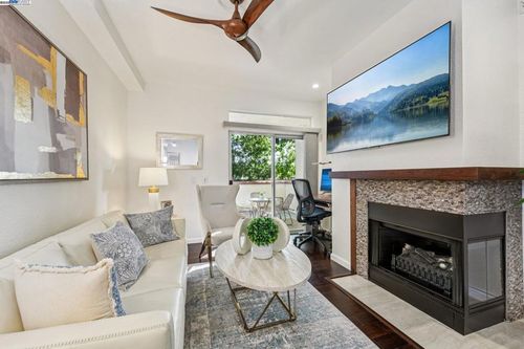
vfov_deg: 81.2
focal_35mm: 14
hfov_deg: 104.3
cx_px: 262
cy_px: 174
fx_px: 204
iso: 800
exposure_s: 1/40
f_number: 8
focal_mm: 14
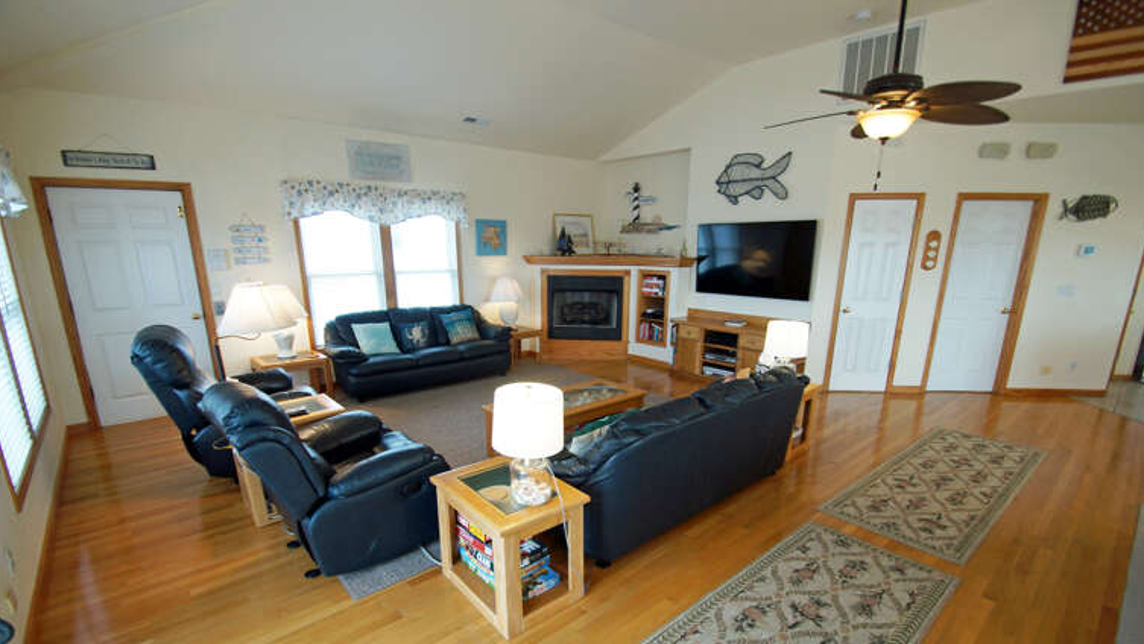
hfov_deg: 99.4
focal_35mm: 16
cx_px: 567
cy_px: 375
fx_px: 485
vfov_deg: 66.7
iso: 400
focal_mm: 10
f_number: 4
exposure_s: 1/60
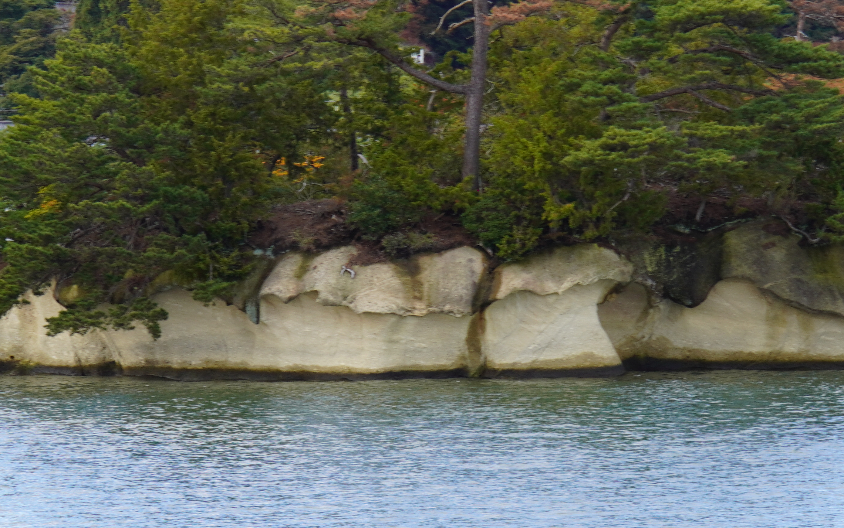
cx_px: 489
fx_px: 5385
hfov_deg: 9.0
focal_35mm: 234
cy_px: 175
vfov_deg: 5.6
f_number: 5.6
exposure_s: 1/125
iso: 160
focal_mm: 71
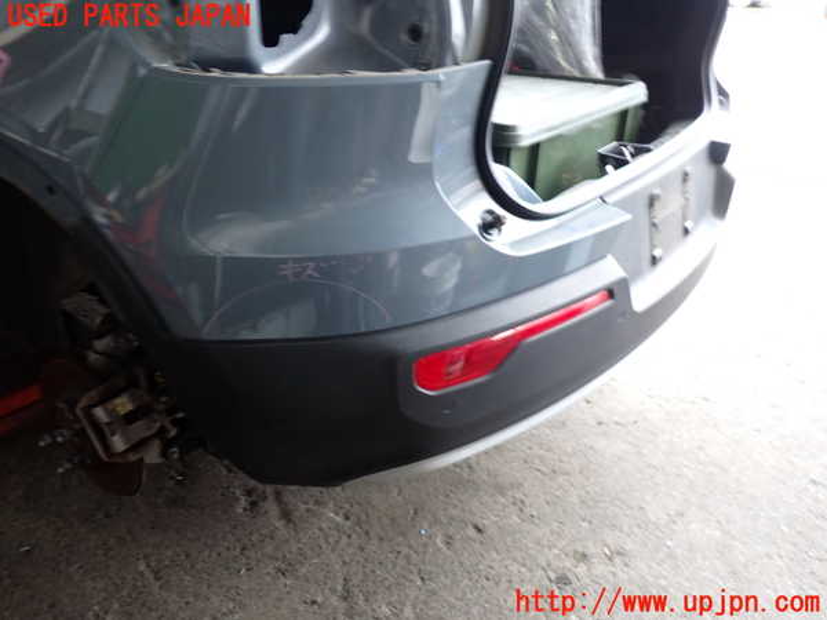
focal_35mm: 30
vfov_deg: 46.8
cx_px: 414
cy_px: 310
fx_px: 717
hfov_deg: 60.0
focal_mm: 5.4
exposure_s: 1/30
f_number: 2.3
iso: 200
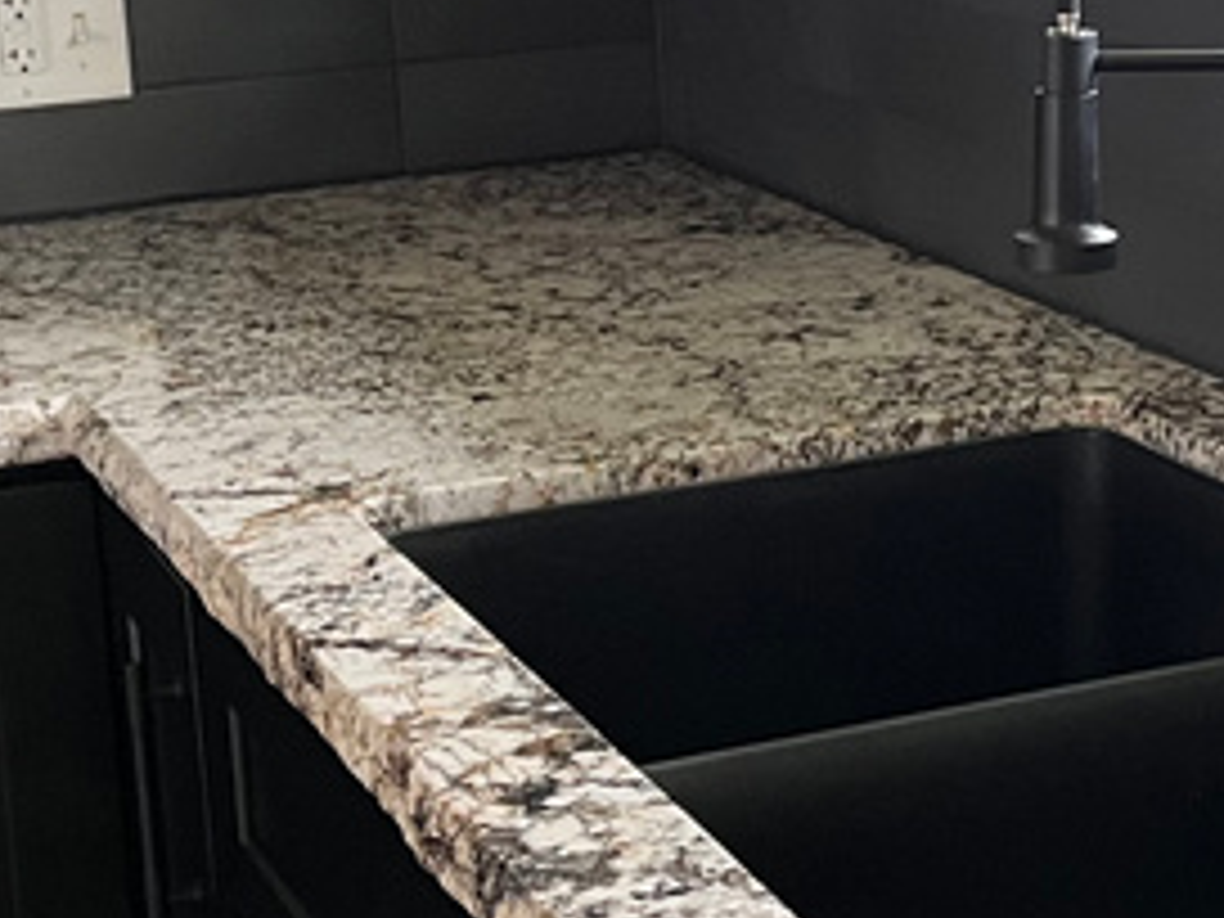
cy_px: 360
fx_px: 3465
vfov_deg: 15.1
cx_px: 819
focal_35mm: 98
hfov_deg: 20.0
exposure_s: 1/60
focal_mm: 5.7
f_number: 1.5
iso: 160
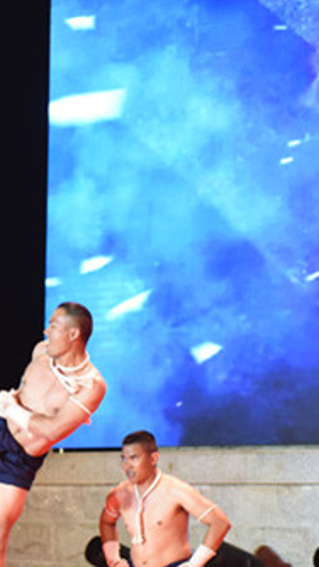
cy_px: 419
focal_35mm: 167
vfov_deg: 12.8
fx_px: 2510
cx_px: 17
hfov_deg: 7.2
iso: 1400
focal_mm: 70
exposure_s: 1/125
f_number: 2.8
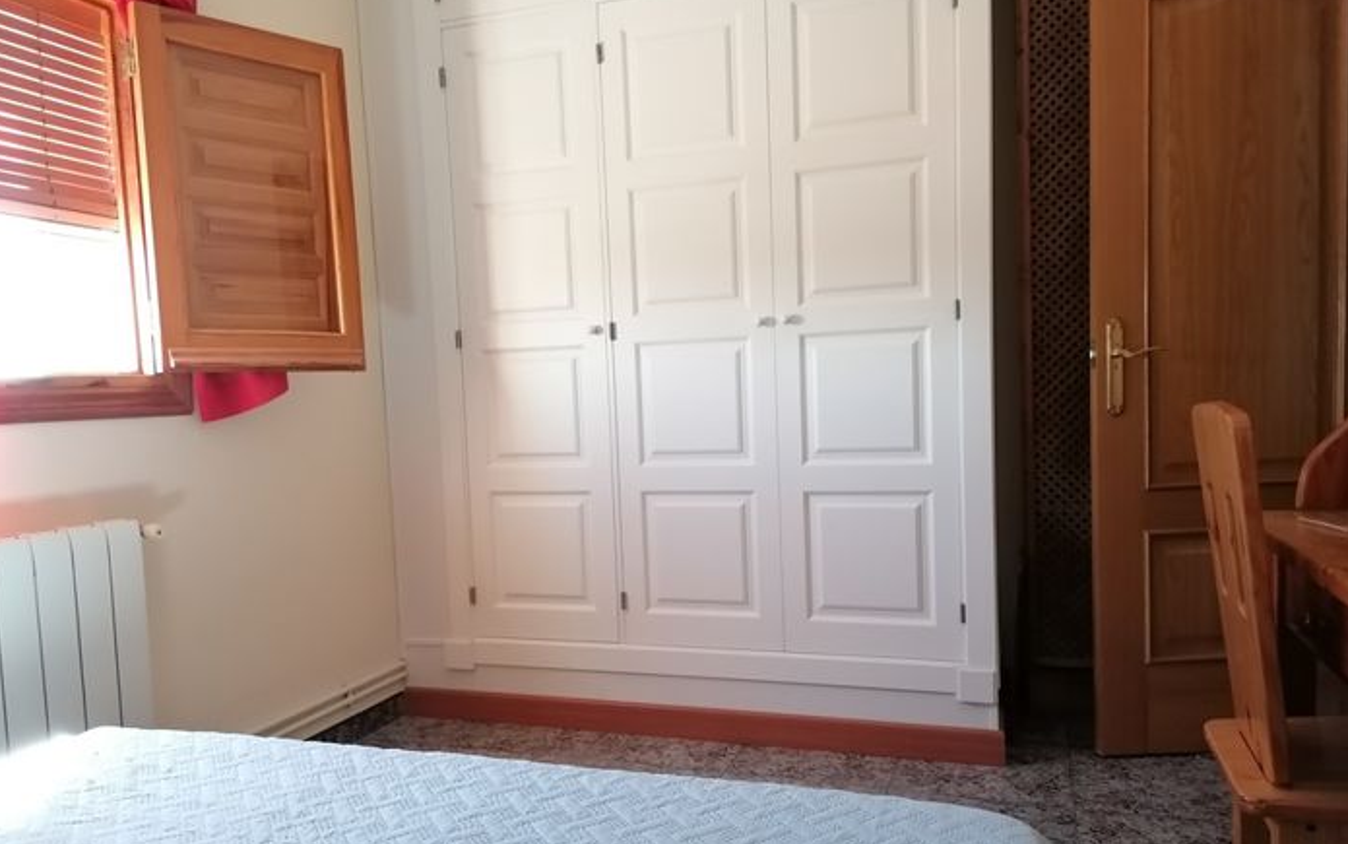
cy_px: 468
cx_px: 674
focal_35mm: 29
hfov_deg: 64.6
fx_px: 1066
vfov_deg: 43.1
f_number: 1.8
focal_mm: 4.75
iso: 500
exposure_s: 1/100
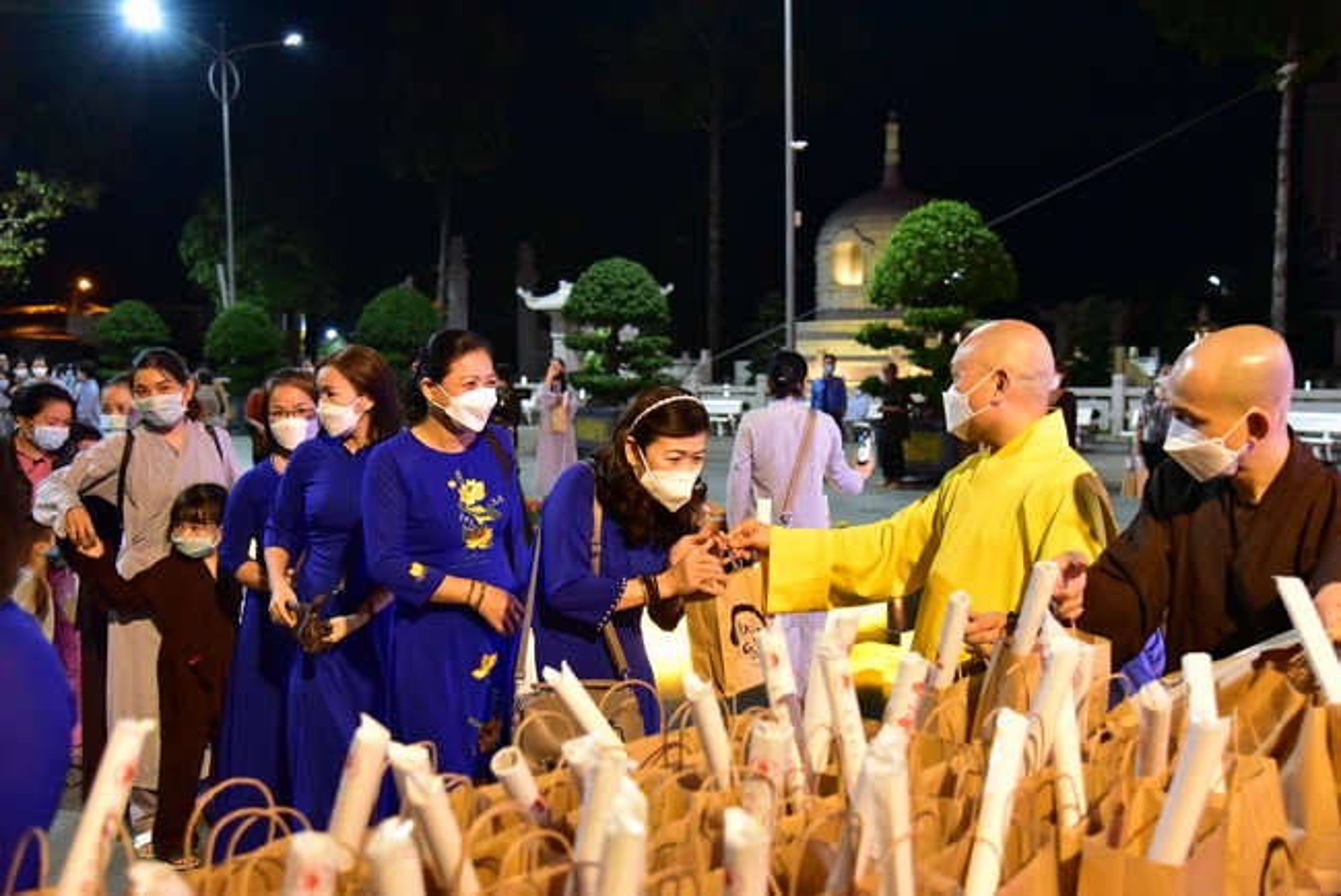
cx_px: 670
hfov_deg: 50.7
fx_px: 1416
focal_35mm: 38
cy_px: 448
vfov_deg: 35.1
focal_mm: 38
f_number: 4
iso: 12800
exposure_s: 1/160
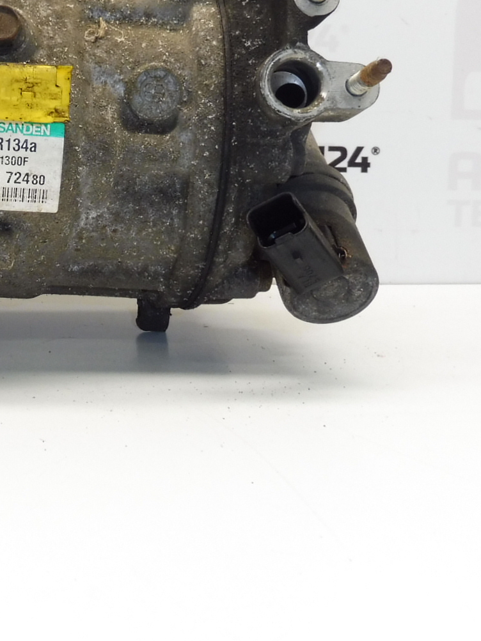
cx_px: 12
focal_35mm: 49
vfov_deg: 38.1
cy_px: 178
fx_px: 908
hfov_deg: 28.1
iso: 200
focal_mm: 4.3
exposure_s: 1/60
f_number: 3.5
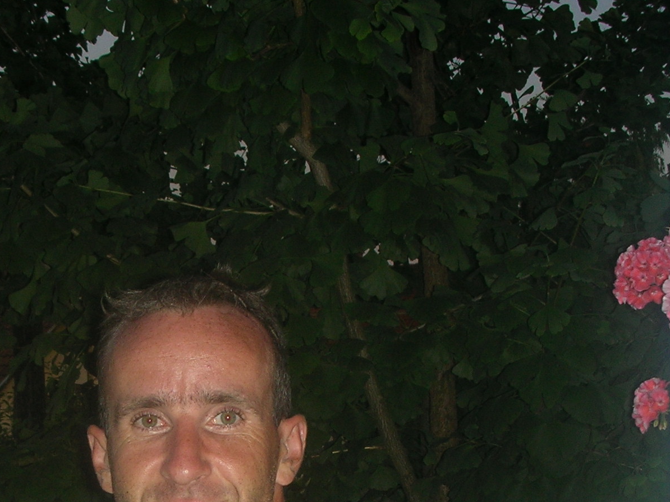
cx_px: 173
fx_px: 1471
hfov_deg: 25.4
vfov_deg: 18.9
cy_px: 497
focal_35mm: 76
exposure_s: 1/60.1
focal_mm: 5.8
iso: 52
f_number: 3
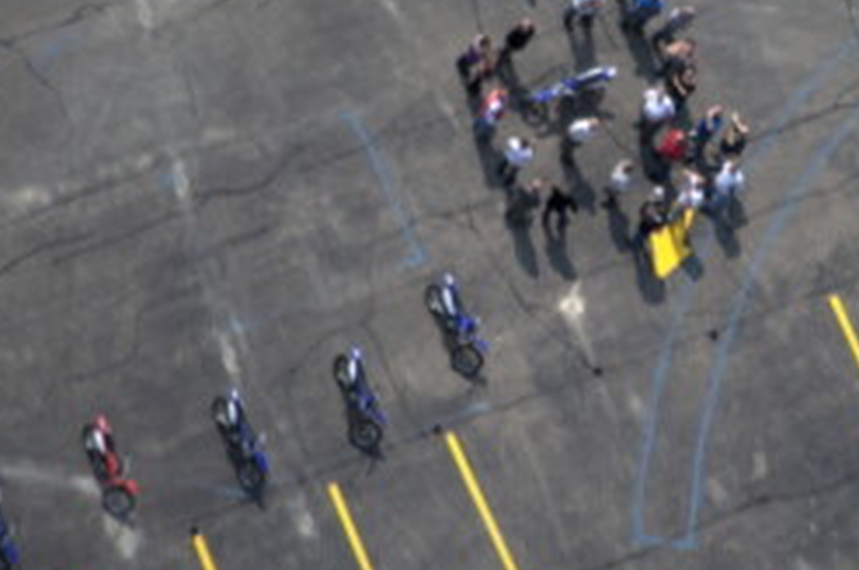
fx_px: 21709
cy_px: 193
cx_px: 650
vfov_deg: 1.5
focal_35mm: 911
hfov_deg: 2.3
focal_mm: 300
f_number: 5.6
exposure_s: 1/1600
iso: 200
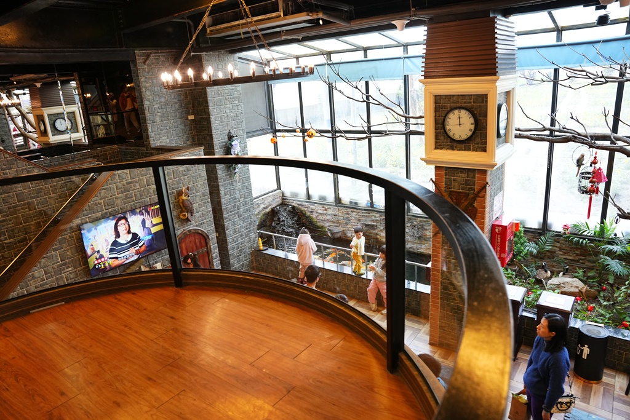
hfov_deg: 73.7
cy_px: 210
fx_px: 420
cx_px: 315
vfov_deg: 53.1
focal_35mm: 24
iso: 2000
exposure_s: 1/80
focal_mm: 24
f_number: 5
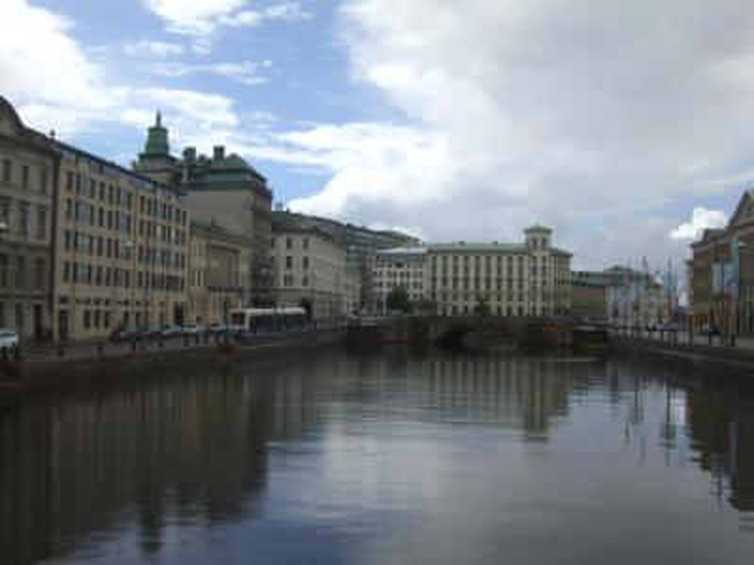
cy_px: 282
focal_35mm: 38
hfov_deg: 49.0
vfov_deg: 37.7
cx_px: 377
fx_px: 828
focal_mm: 6.2
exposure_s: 1/1000
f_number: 4.3
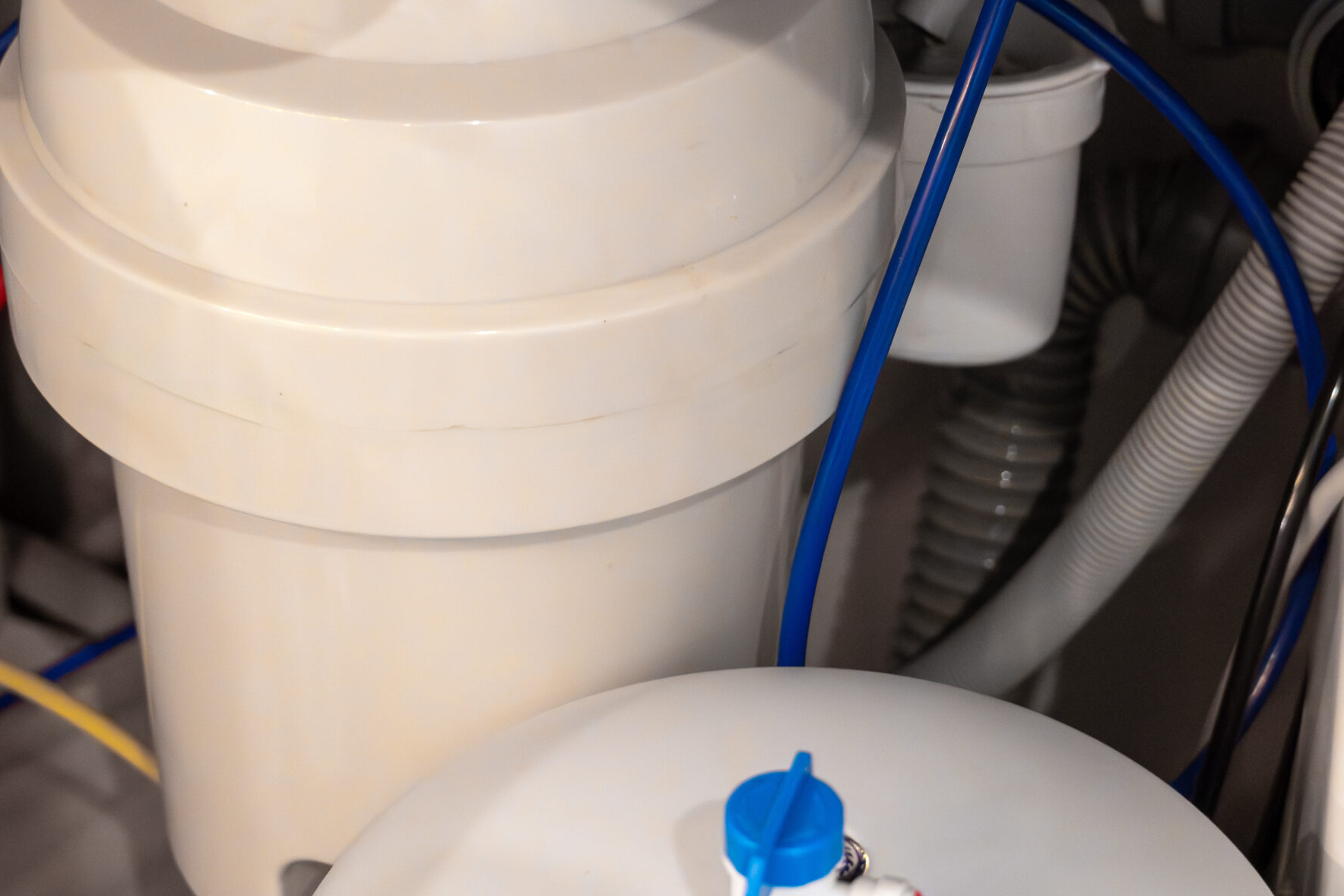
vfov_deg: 14.0
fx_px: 3648
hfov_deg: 20.9
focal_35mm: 98
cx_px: 759
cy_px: 345
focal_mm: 45
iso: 6400
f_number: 5
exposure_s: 1/80
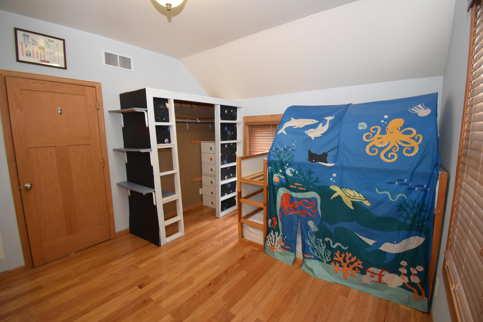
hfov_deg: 100.4
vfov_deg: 77.3
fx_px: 201
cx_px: 242
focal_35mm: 15
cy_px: 161
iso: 1600
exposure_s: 1/100
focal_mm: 10
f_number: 4.5
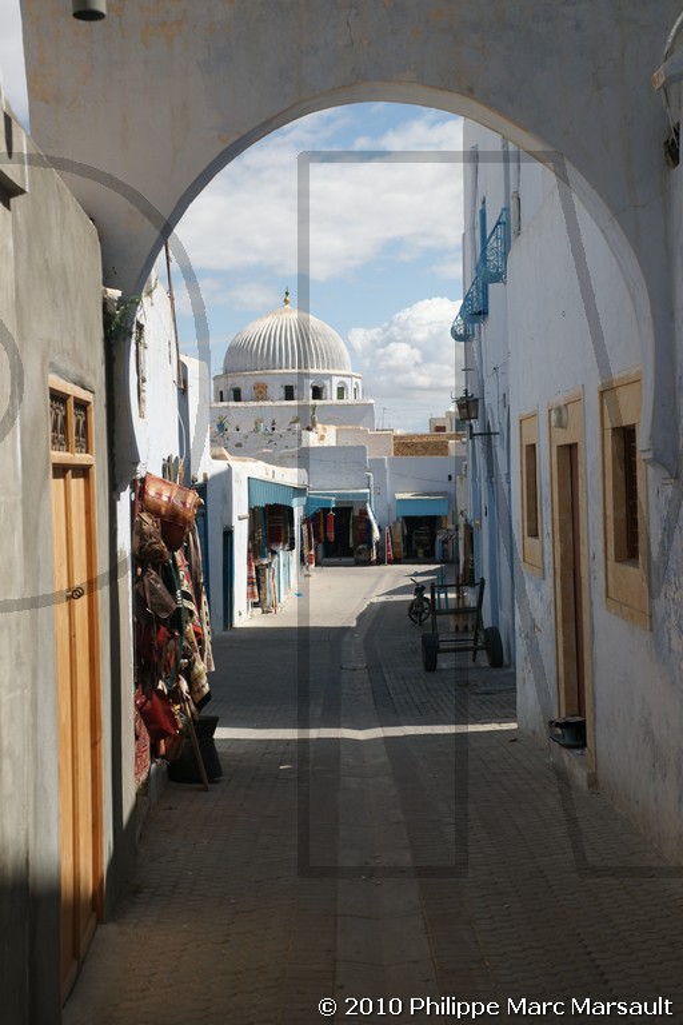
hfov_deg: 27.0
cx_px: 342
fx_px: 1423
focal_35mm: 50
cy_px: 512
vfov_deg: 39.6
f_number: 6.3
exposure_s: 1/640
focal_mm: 50
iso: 100
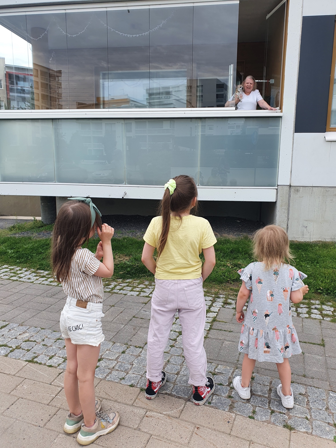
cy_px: 224
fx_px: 336
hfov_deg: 53.1
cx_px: 168
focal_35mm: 26
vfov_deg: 67.3
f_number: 2.4
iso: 50
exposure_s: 1/618
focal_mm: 4.32
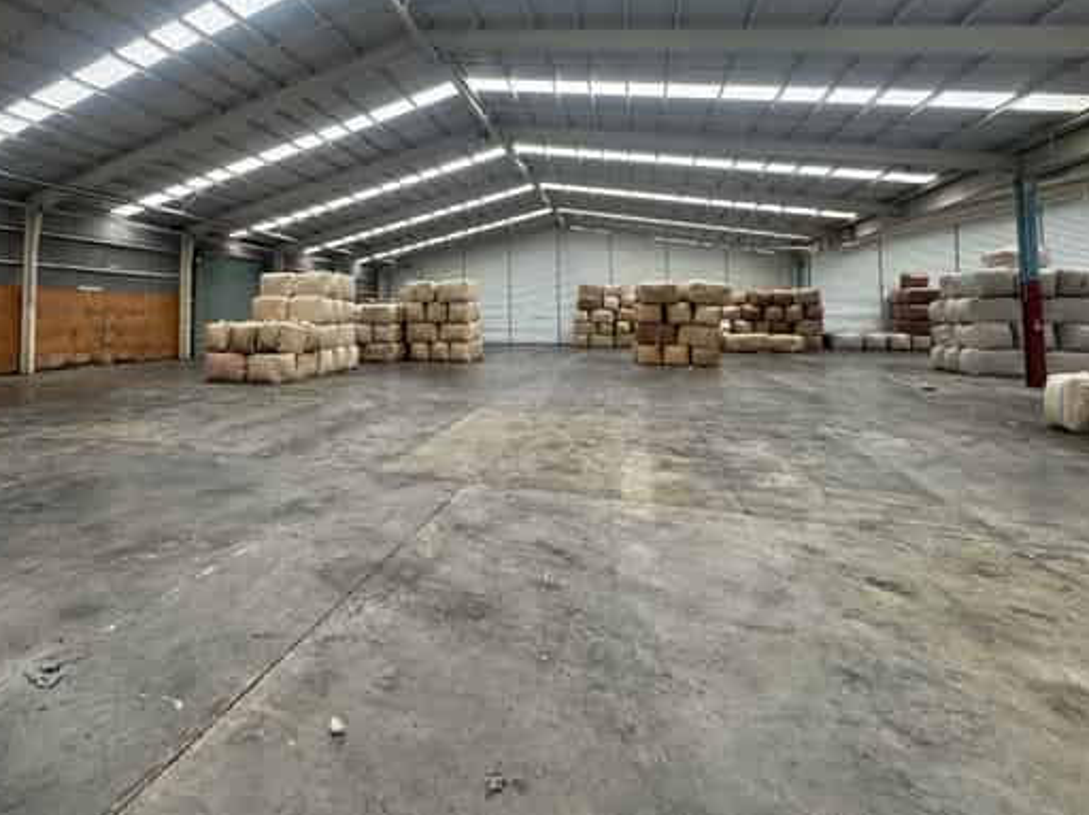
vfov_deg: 70.2
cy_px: 299
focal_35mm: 18
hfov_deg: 85.9
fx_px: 566
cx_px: 402
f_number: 2.2
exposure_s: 1/99
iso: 100
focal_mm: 2.22
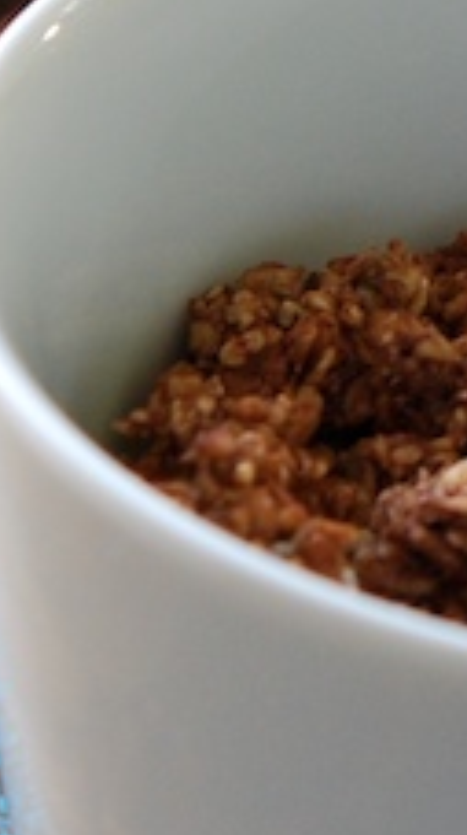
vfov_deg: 5.0
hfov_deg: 2.8
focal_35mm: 426
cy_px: -366
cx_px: 1206
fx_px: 9417
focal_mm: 60
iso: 400
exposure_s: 1/6
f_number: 7.1
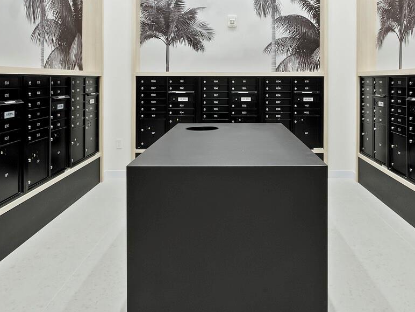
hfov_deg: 61.5
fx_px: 348
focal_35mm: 29
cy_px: 85
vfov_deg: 46.8
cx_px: 232
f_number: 11
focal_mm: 7
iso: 400
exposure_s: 1/2
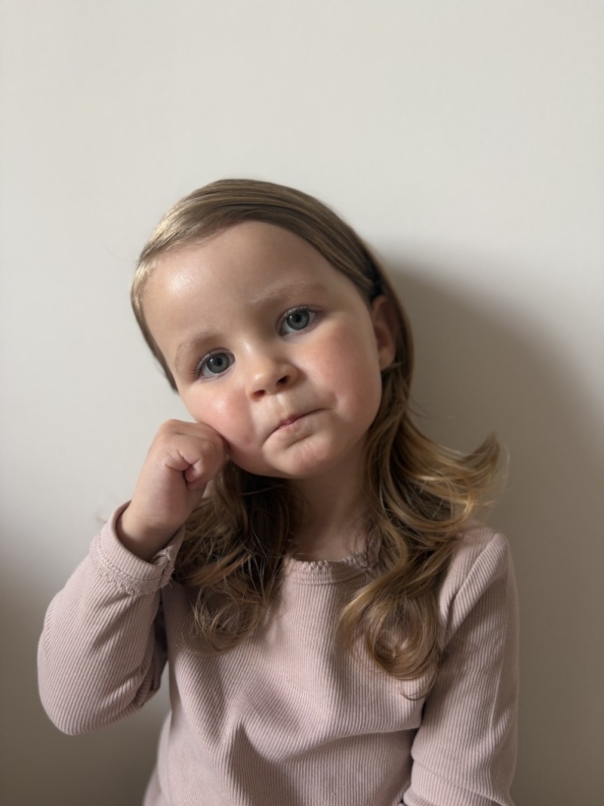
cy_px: 403
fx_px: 605
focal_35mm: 26
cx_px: 302
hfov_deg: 53.1
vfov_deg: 67.3
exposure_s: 1/60
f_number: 1.6
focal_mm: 5.96
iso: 160
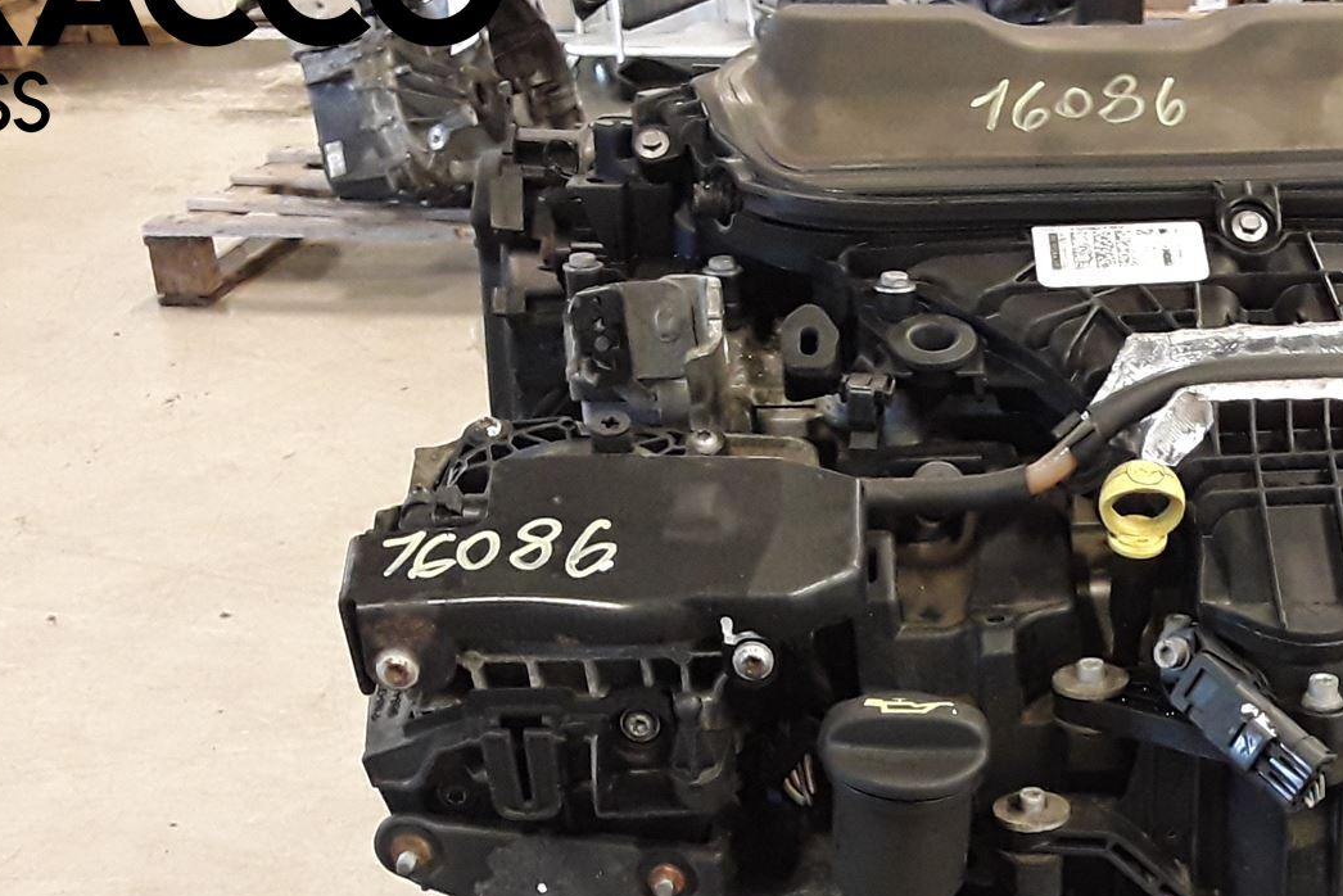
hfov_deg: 34.2
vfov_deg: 22.9
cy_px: 893
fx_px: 2127
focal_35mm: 57
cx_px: 1030
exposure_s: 1/33
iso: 200
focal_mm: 2.91
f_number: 1.9
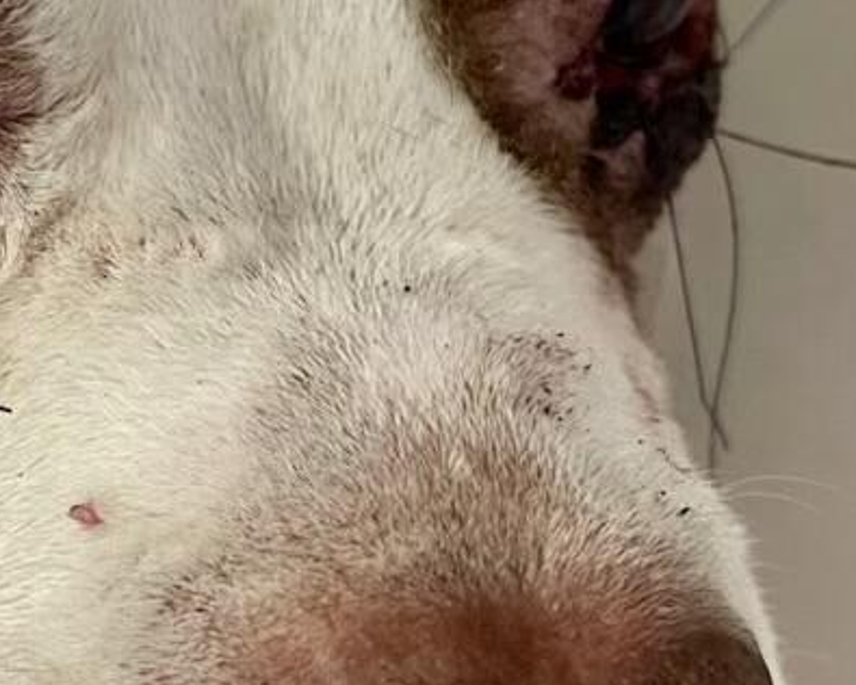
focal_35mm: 79
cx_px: -35
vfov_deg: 19.4
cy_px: 243
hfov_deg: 23.0
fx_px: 2001
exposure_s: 1/60
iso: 200
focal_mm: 5.1
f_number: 1.6
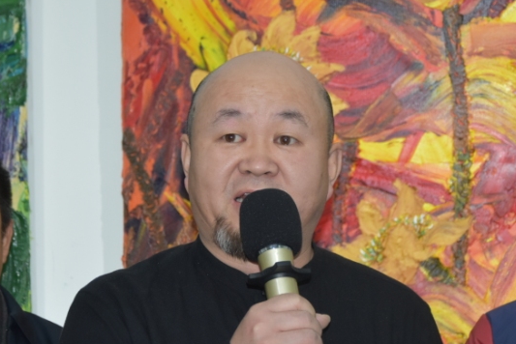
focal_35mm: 167
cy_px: 198
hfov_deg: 12.3
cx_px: 237
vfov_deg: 8.2
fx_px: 2395
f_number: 5
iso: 800
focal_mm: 58
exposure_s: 1/30
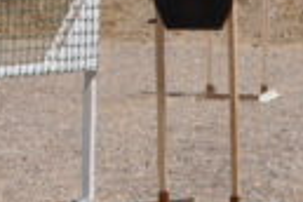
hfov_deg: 5.0
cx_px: -406
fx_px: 3408
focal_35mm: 405
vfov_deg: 3.4
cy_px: -28
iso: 200
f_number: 11
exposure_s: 1/500
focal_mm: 34
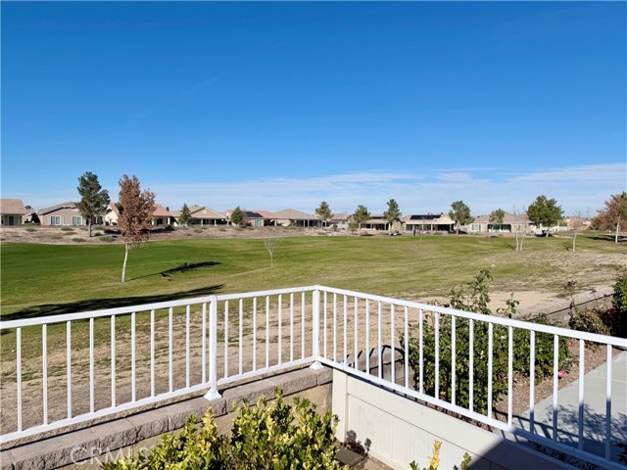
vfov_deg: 56.8
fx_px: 435
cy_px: 235
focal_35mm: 24
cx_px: 314
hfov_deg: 71.6
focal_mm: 6.76
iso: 80
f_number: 1.78
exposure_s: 1/11905
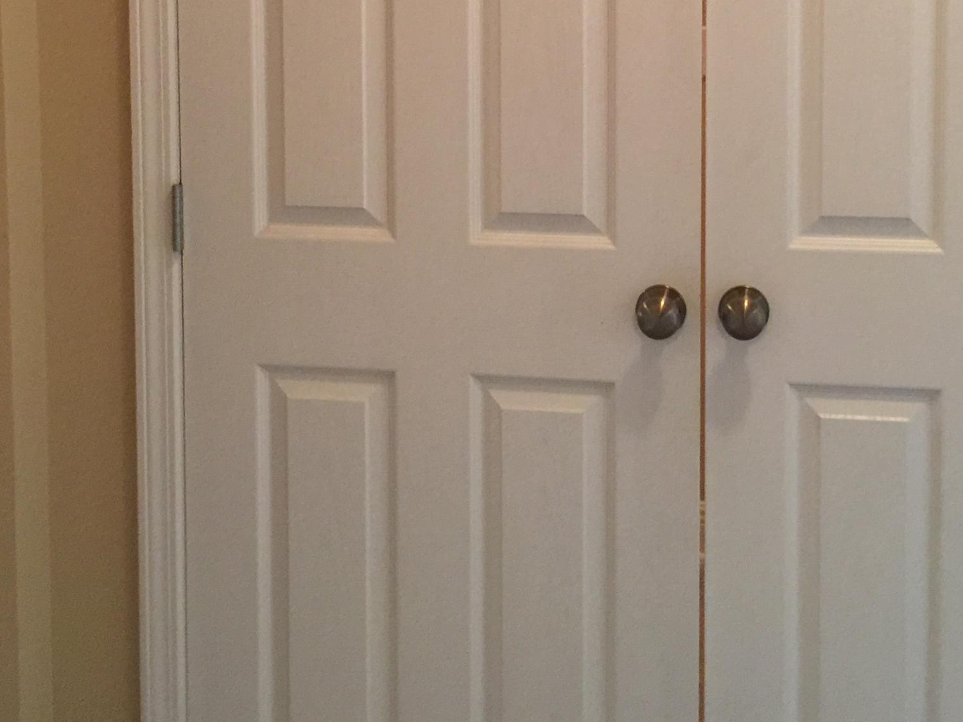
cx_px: 496
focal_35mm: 58
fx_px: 1614
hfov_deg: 33.2
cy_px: 60
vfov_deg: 24.4
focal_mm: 4.15
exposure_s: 1/15
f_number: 2.2
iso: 125
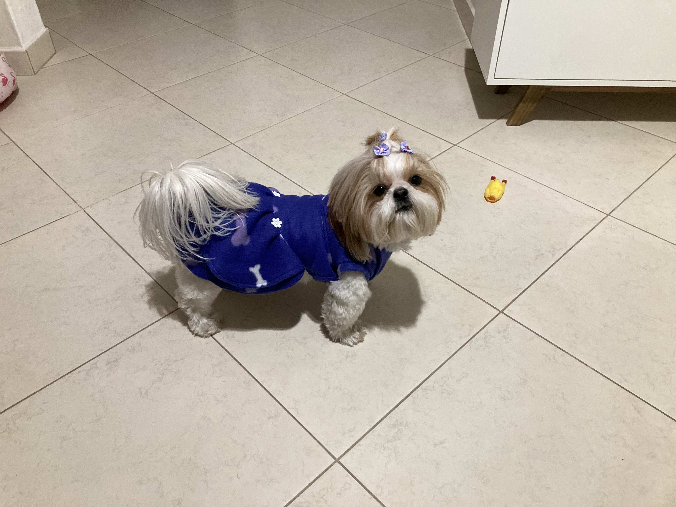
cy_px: 254
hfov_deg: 63.4
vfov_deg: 49.7
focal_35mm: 28
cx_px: 338
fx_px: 547
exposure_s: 1/40
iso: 400
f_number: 1.8
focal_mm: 3.99
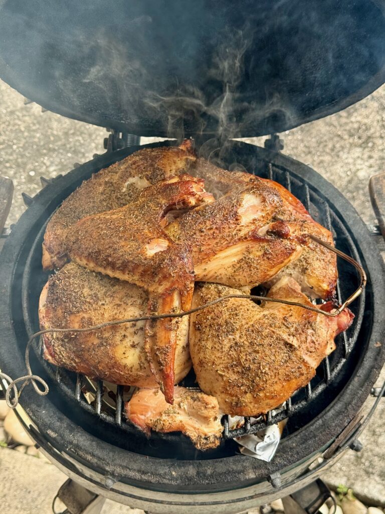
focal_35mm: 48
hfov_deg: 30.3
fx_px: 712
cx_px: 192
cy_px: 257
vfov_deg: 39.7
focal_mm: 6.76
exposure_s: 1/284
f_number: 1.78
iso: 64
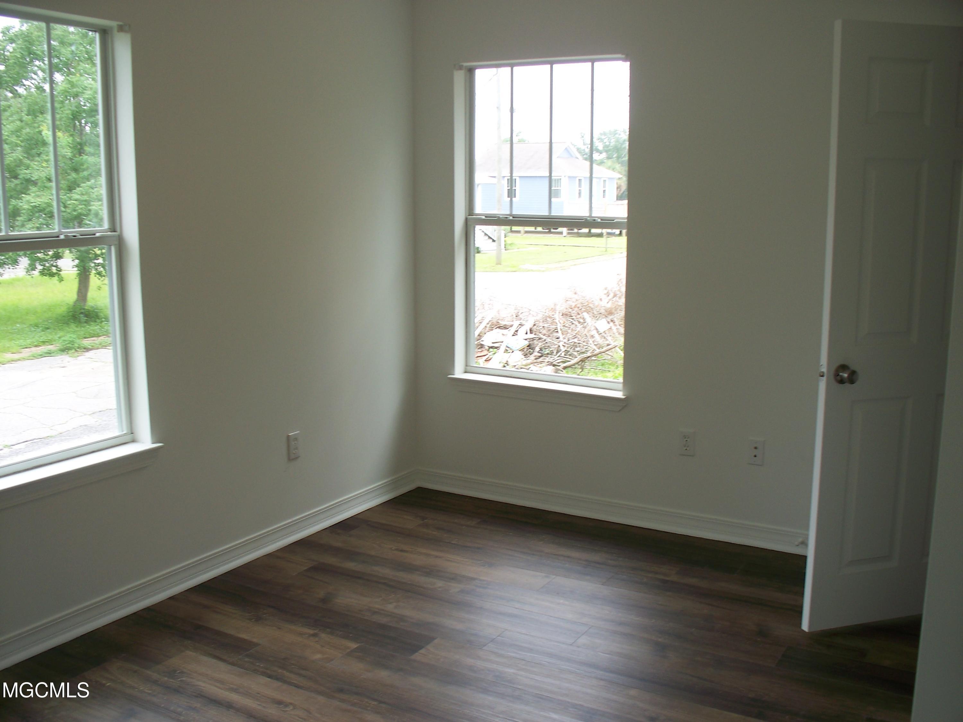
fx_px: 1002
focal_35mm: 36
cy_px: 361
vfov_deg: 39.7
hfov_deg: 51.4
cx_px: 482
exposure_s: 1/100
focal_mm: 7.54
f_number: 2.8
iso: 80
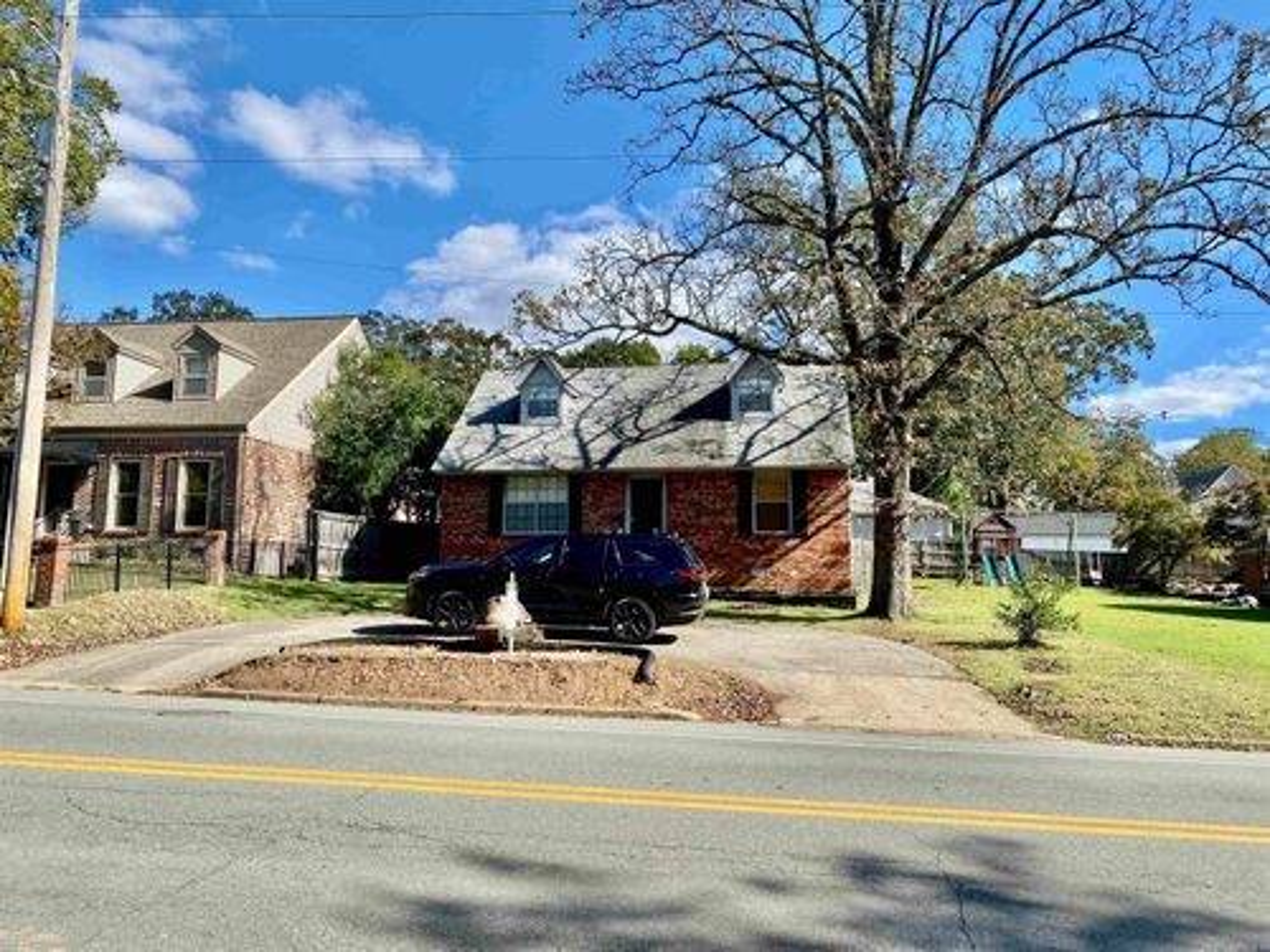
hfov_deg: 67.3
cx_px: 635
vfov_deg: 53.1
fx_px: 954
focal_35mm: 26
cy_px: 476
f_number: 1.8
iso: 32
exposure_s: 1/2141
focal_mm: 4.25
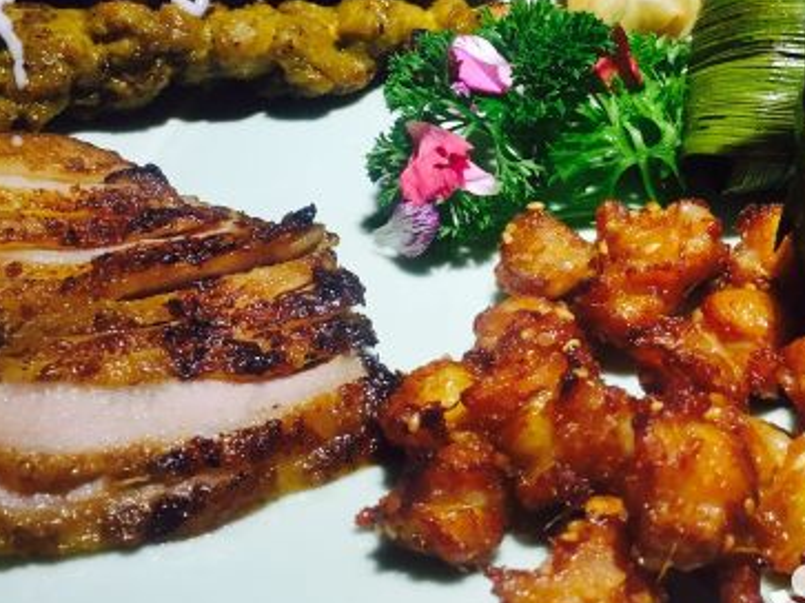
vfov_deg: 25.8
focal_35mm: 56
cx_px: 550
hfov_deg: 34.0
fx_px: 1302
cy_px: 150
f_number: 2.2
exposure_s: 1/33
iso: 32
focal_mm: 4.15
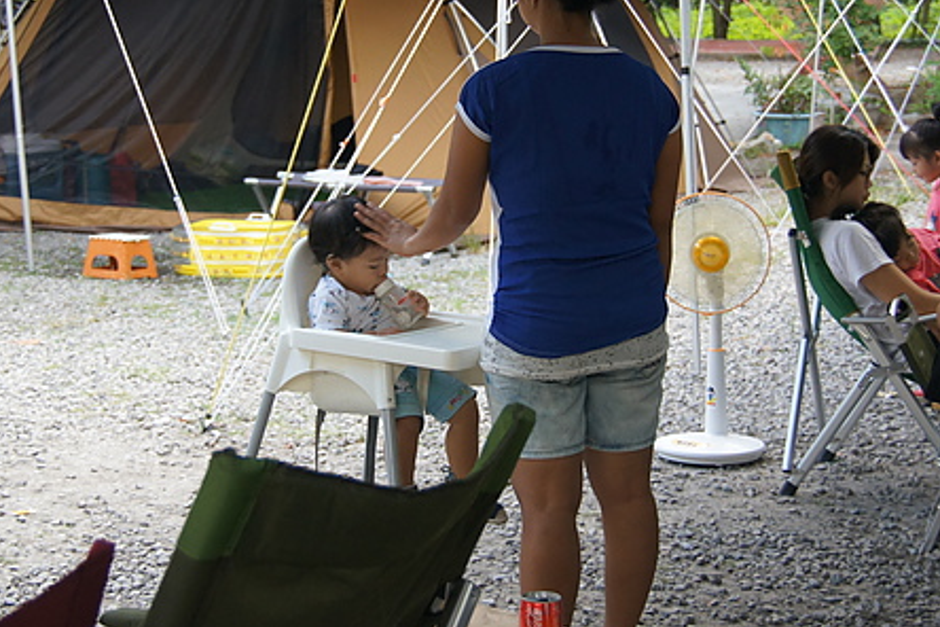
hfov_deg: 25.1
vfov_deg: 16.8
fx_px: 2115
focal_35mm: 81
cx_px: 428
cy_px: 217
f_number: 4.5
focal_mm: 40
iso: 800
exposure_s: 1/80
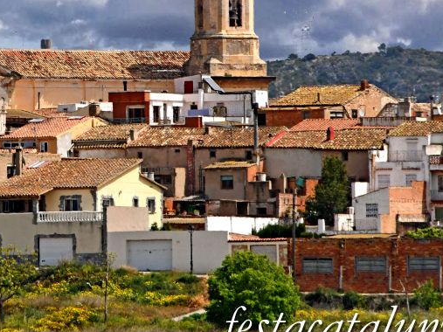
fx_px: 9314
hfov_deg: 2.7
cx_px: 39
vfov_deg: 2.0
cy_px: 60
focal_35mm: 728
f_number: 11
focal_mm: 250
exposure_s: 1/2000
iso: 1000
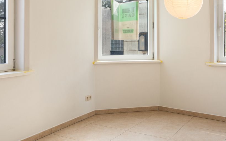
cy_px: 48
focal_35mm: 40
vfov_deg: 31.8
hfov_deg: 49.2
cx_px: 126
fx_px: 246
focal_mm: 16
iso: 250
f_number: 11
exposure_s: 1/10
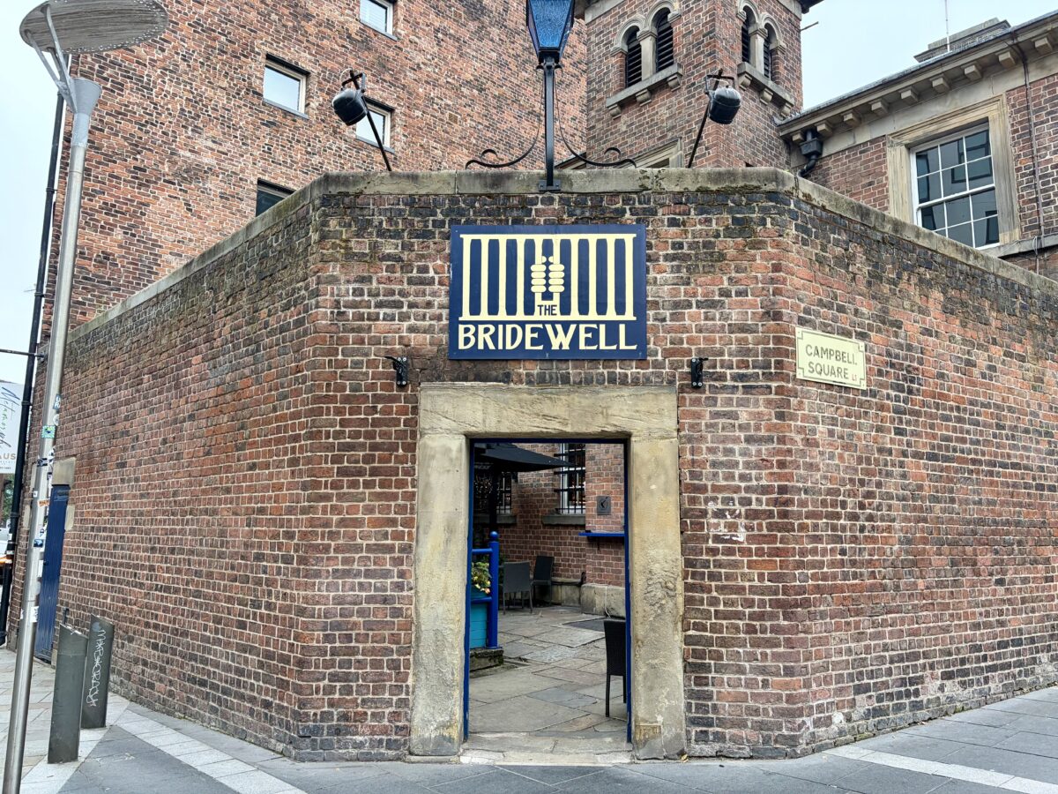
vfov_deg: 53.1
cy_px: 397
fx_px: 795
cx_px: 529
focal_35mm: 26
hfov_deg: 67.3
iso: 100
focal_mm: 5.96
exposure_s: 1/226
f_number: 1.6
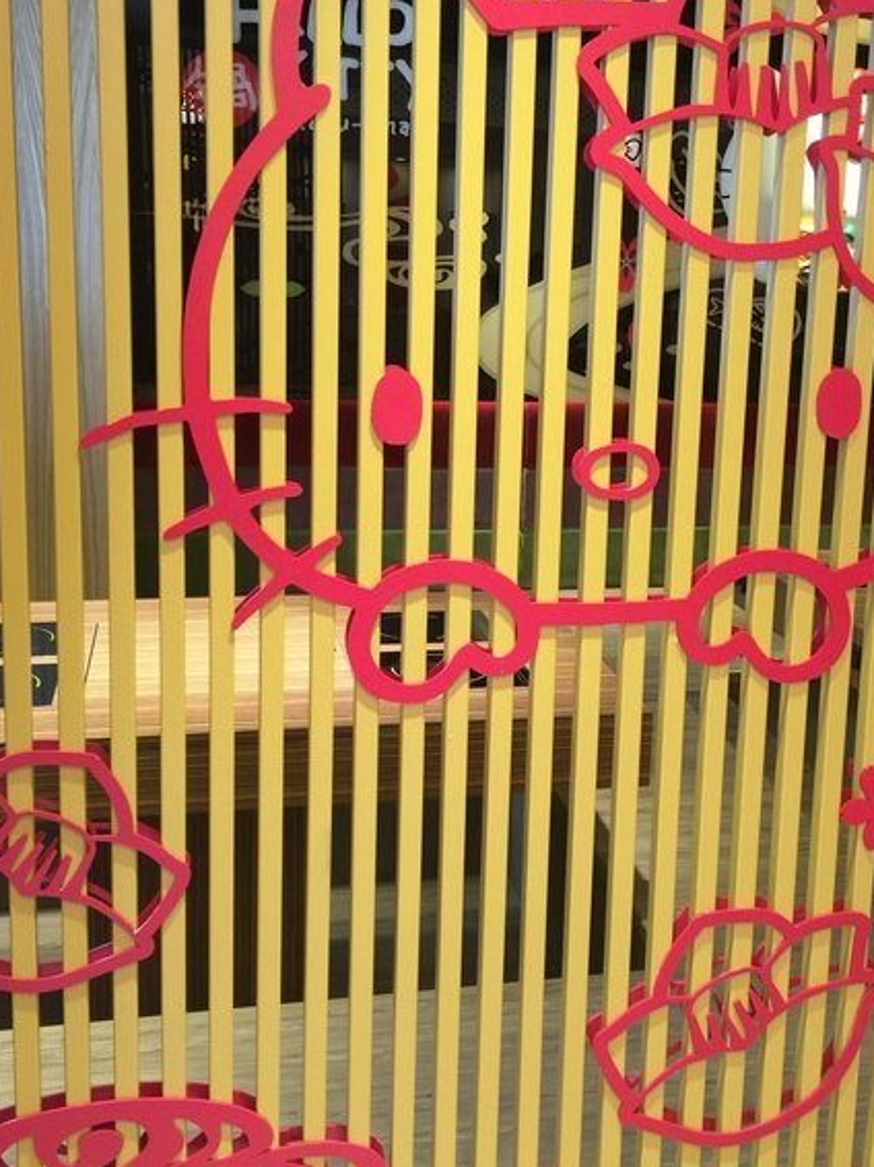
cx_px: 526
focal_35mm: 41
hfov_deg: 35.0
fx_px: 1381
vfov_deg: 45.7
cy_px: 503
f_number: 2.2
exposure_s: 1/15
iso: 50
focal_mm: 4.15
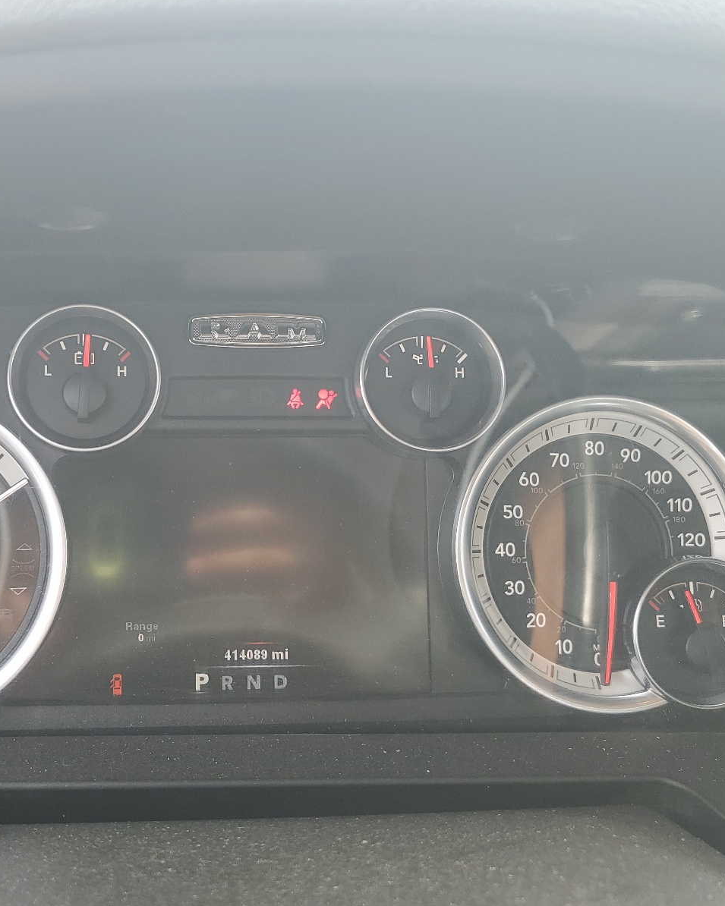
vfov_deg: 52.8
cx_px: 199
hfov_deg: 42.3
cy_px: 451
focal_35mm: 34
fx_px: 912
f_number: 1.5
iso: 50
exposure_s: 1/149
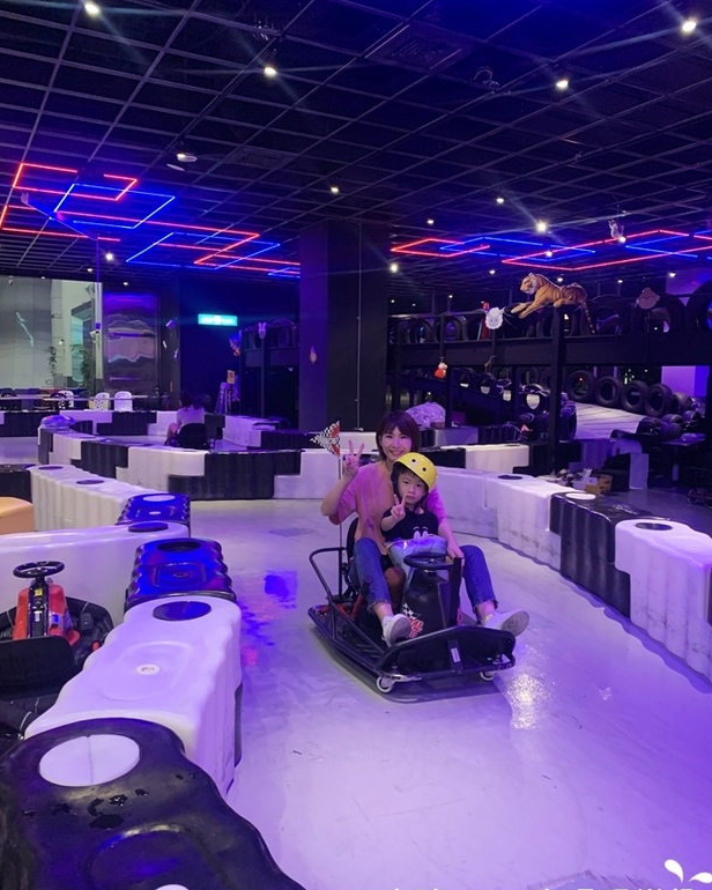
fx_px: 738
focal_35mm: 28
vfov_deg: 62.2
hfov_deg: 51.5
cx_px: 353
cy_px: 446
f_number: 1.8
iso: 200
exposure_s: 1/60
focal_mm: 4.25
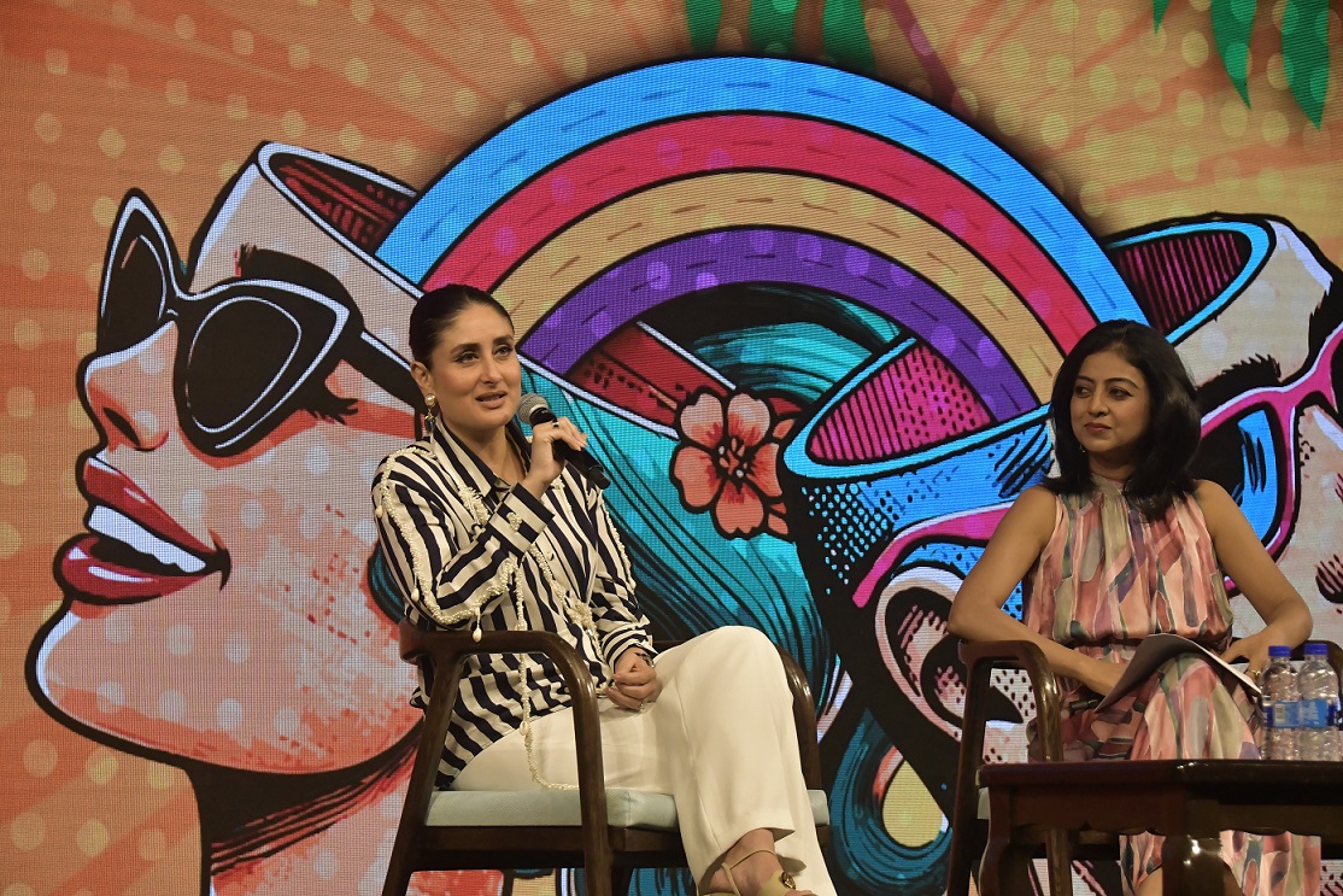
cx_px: 672
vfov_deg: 12.2
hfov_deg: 18.3
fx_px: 4178
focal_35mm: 112
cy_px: 448
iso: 4000
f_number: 6.3
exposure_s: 1/640
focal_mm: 75
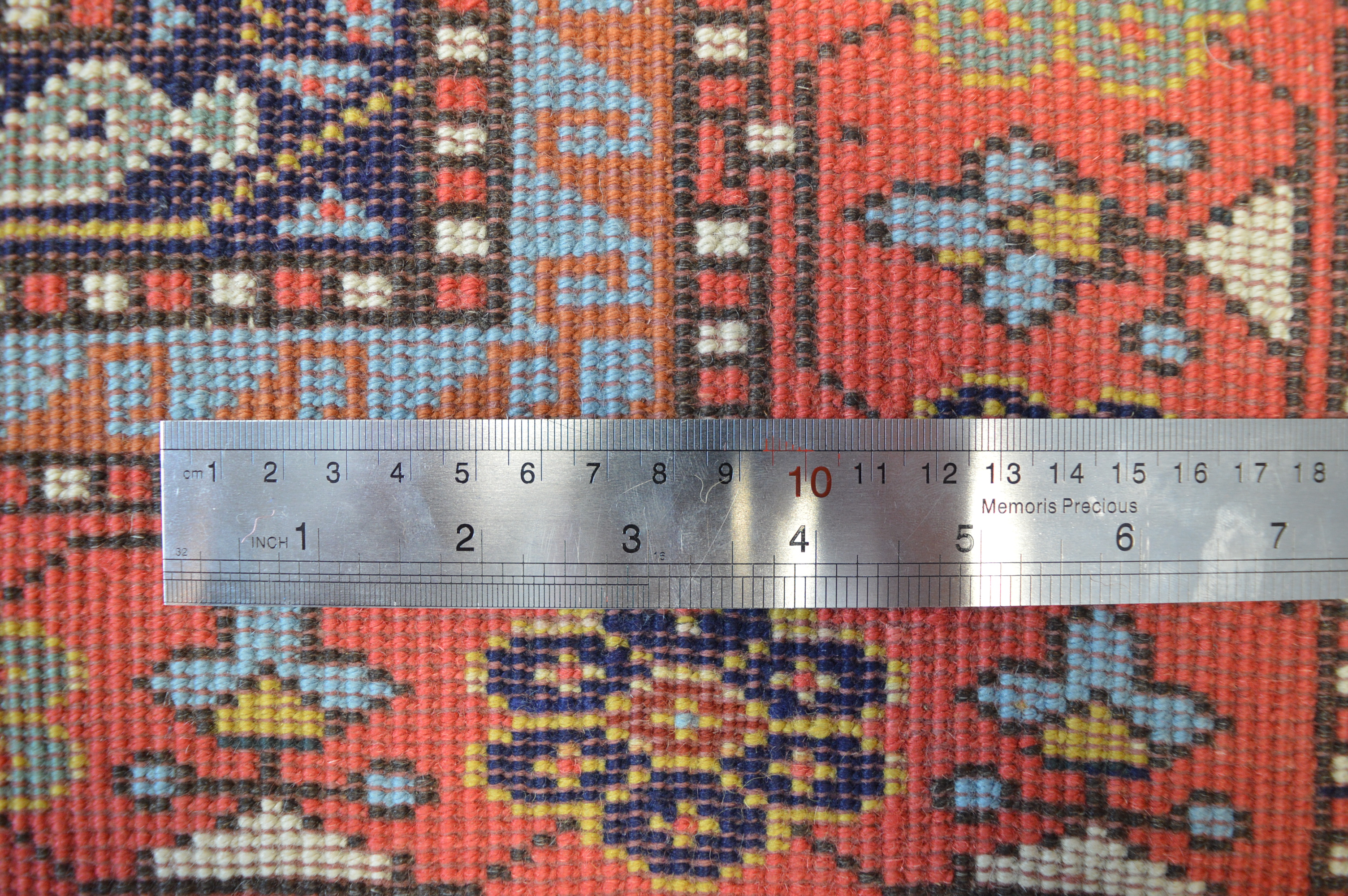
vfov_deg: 47.8
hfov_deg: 67.4
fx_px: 1010
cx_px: 674
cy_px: 448
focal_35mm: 27
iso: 800
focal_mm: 18
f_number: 3.5
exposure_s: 1/40
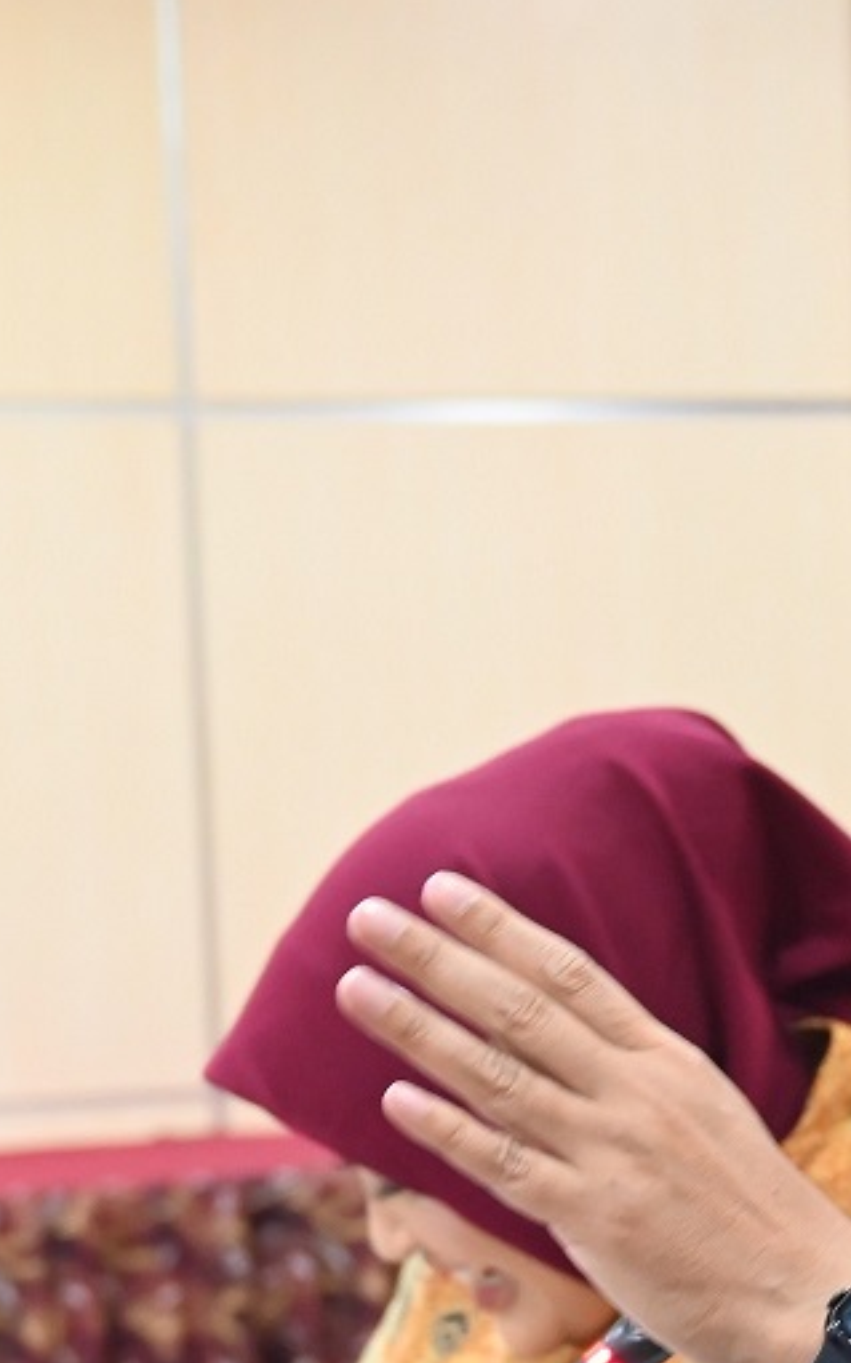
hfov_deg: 10.0
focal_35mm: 129
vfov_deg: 16.0
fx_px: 4791
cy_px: 1190
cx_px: 939
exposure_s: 1/60
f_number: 4
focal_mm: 43
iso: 4500
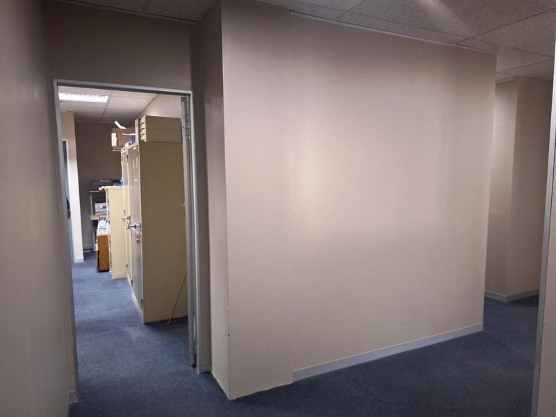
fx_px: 369
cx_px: 278
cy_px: 208
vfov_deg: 58.9
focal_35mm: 23
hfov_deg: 73.9
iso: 320
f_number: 1.8
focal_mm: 5.54
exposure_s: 1/25
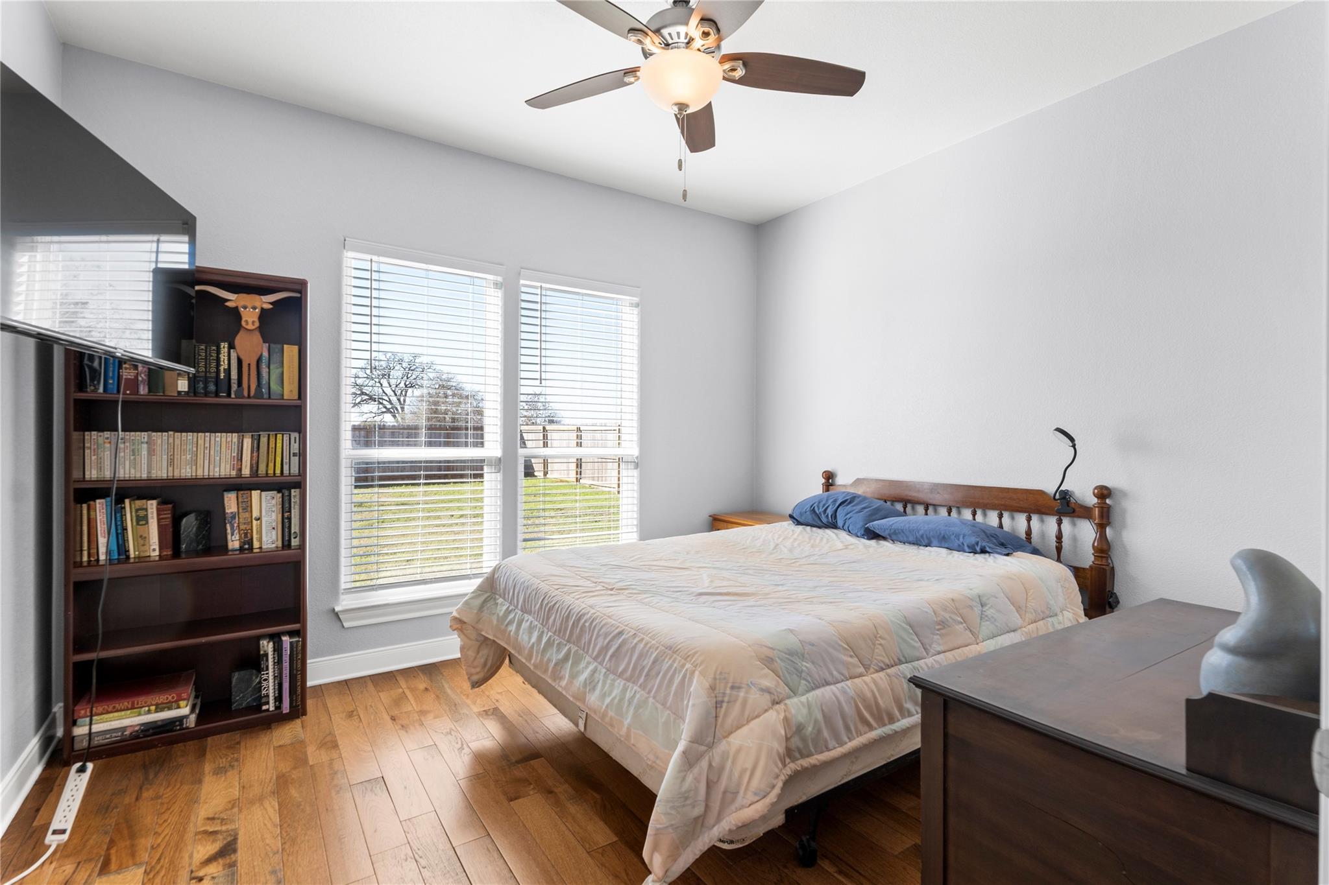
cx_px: 664
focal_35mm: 16
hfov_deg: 96.7
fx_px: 591
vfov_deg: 73.7
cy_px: 442
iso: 250
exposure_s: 1/25
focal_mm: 16
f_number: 8
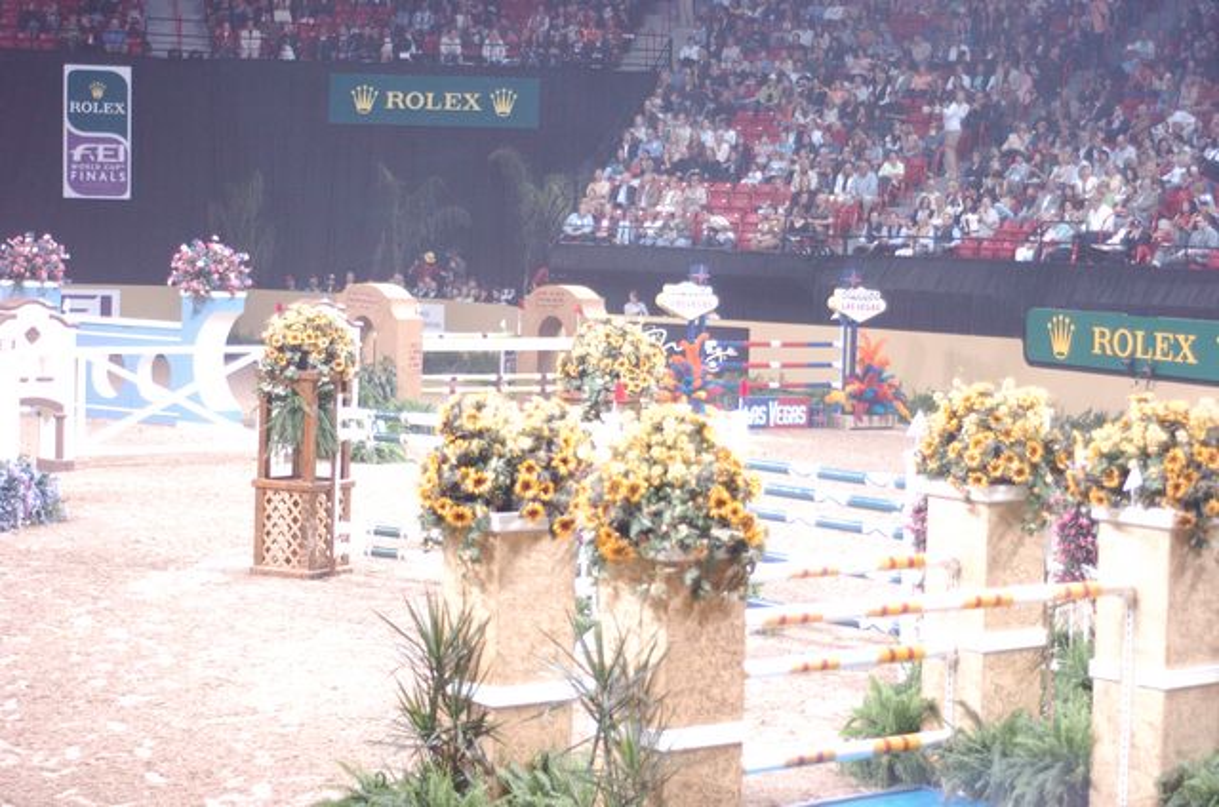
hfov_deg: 27.0
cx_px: 610
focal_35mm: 75
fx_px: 2535
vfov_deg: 18.1
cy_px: 404
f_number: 1.8
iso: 640
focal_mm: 50
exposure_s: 1/160
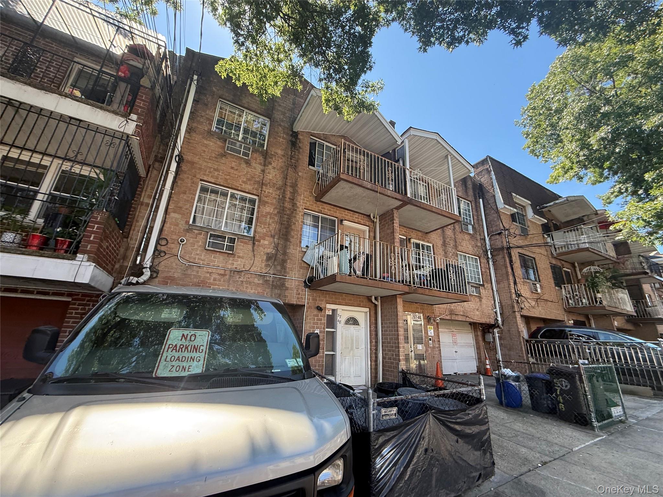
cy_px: 248
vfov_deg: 85.7
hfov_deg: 102.1
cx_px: 332
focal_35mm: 14
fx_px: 268
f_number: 2.2
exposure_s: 1/257
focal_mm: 2.22
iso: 64
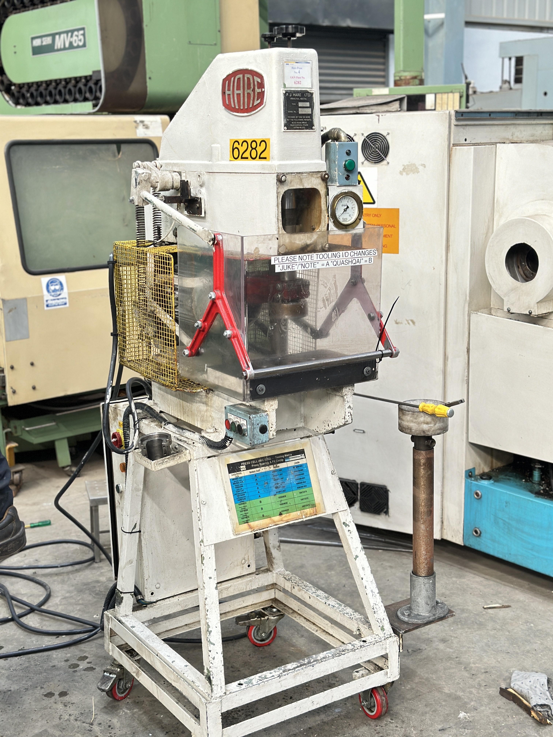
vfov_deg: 39.7
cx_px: 276
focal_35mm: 48
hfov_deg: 30.3
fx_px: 1022
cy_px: 368
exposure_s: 1/50
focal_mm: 6.86
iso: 160
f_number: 1.78
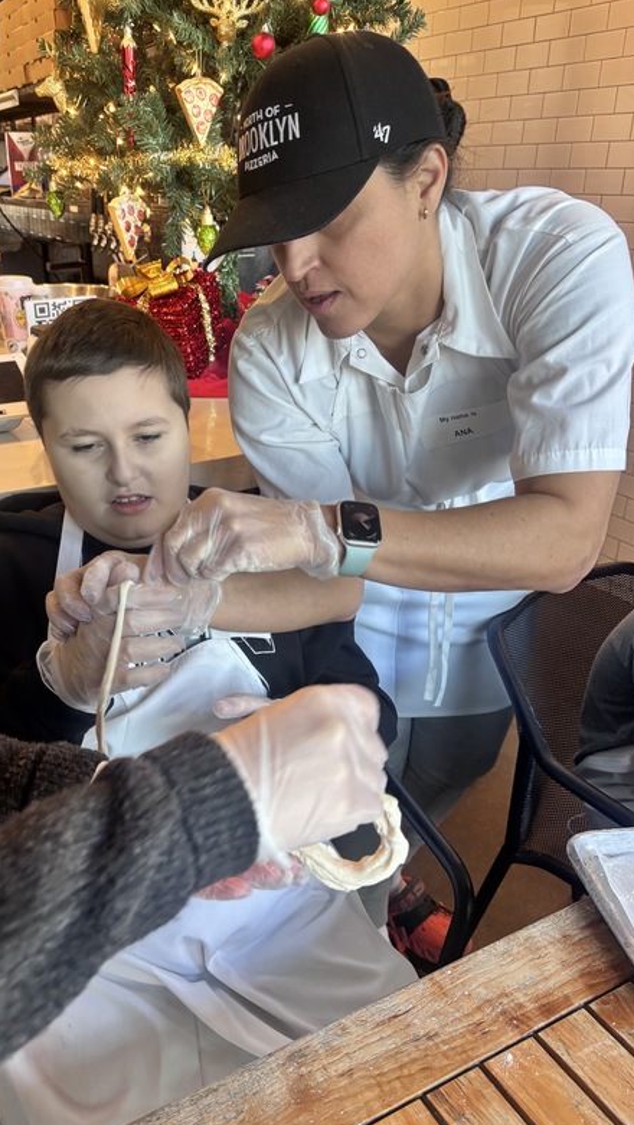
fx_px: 866
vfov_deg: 66.0
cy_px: 568
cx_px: 222
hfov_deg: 39.8
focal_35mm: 29
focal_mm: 5.96
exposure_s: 1/60
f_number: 1.6
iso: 125
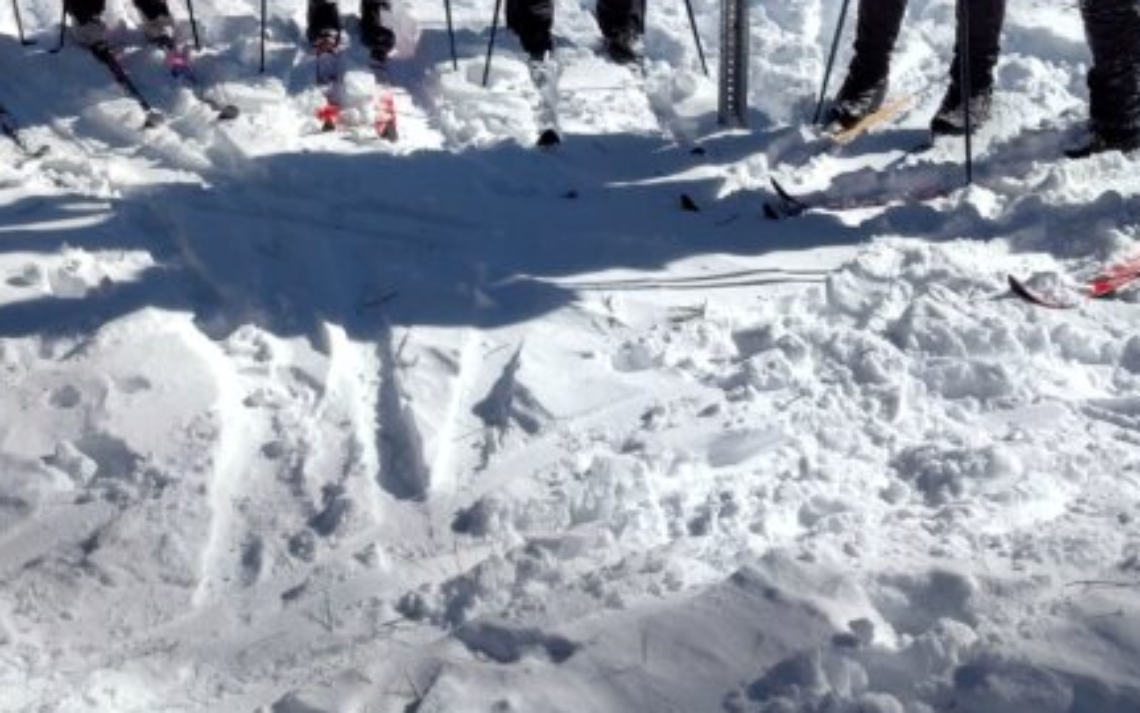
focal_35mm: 56
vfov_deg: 20.9
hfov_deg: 35.8
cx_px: 356
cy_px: -235
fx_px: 1740
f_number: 1.8
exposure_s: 1/2605
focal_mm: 5.56
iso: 100
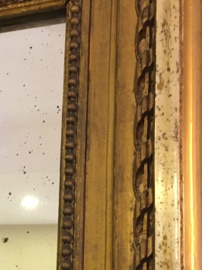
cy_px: 231
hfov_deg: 19.7
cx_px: 11
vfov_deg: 26.0
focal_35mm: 73
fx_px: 568
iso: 200
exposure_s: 1/25
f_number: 2.2
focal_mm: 4.15
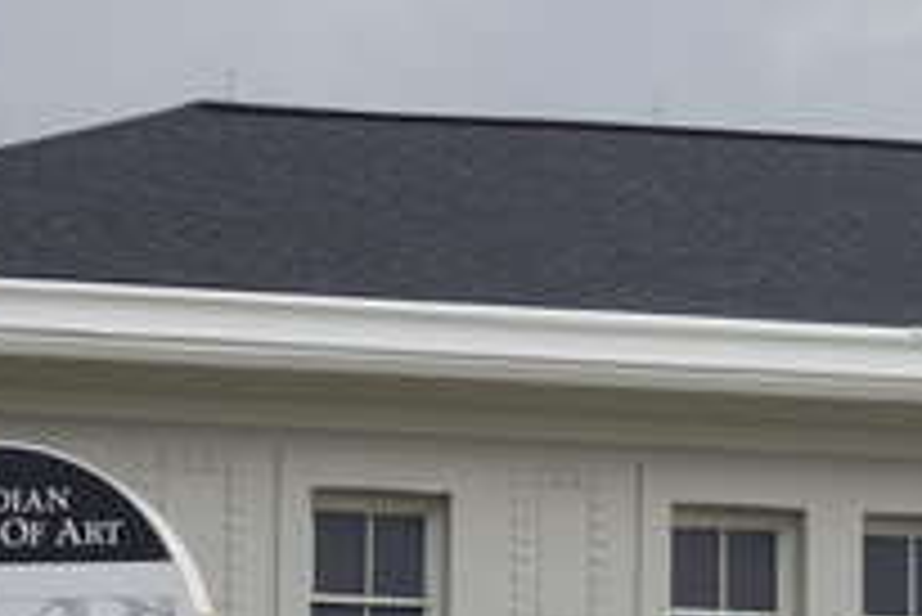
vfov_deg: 7.0
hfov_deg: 10.6
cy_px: 870
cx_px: 652
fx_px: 4945
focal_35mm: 193
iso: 100
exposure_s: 1/125
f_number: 11
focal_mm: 33
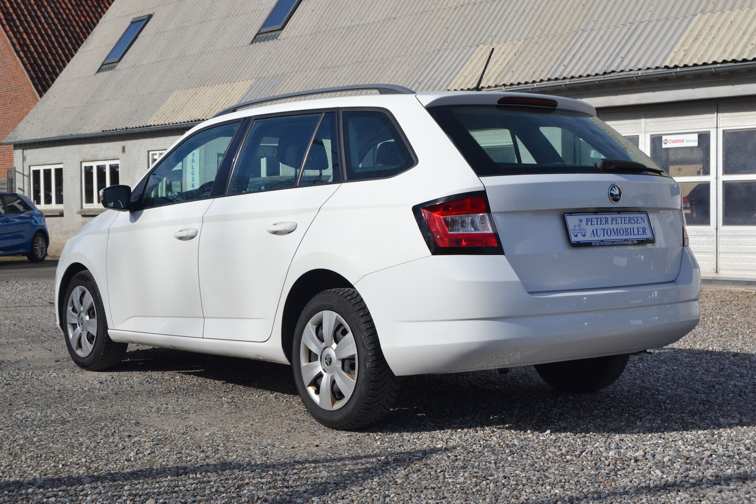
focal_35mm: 52
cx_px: 378
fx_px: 1102
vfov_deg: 25.8
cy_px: 252
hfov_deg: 37.9
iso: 100
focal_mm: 35
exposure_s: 1/320
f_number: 9
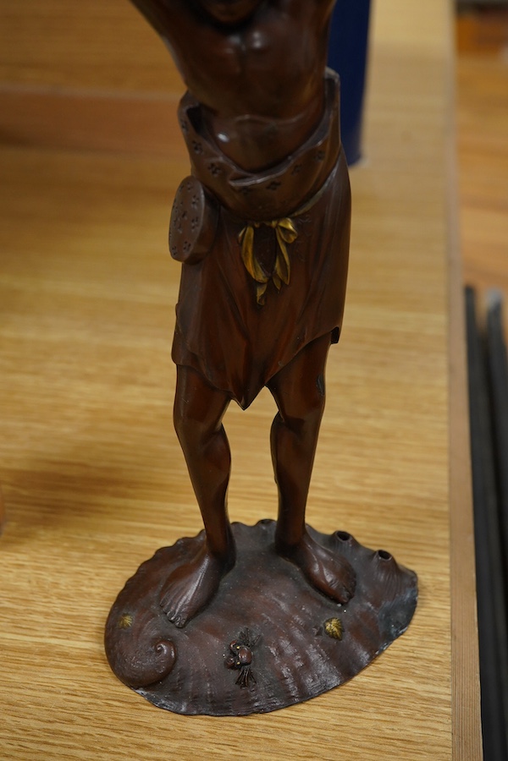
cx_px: 254
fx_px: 952
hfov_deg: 29.9
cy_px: 380
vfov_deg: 43.6
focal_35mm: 45
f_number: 9
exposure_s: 1/125
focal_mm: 30
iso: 1250
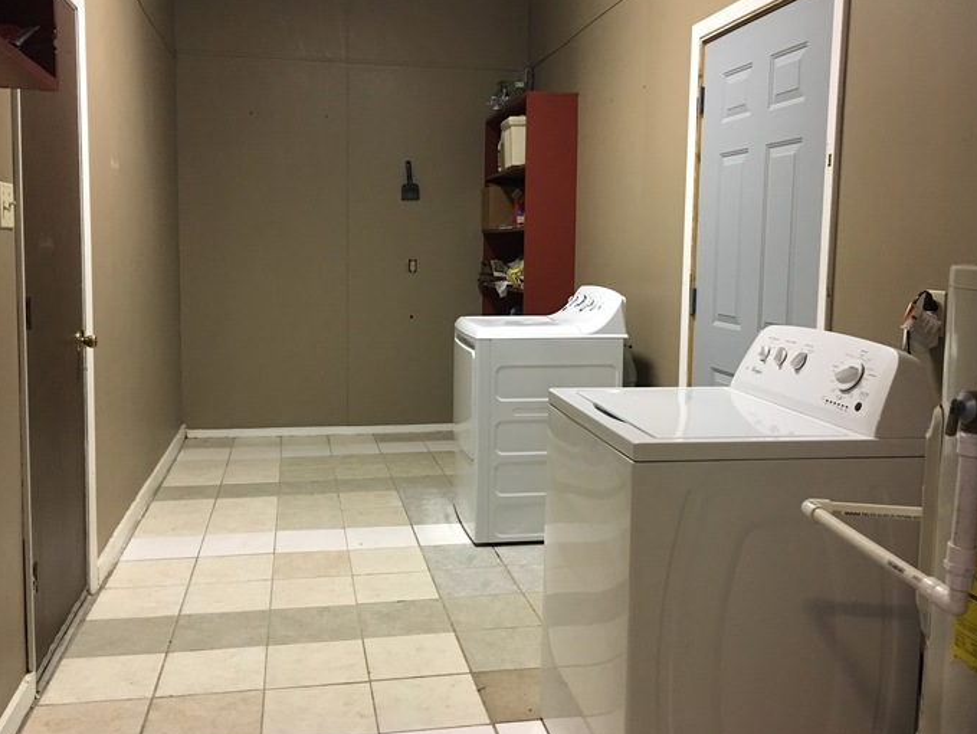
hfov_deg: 55.3
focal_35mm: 33
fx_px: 932
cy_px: 340
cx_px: 481
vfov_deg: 43.0
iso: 200
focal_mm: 4.15
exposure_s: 1/30
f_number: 2.2
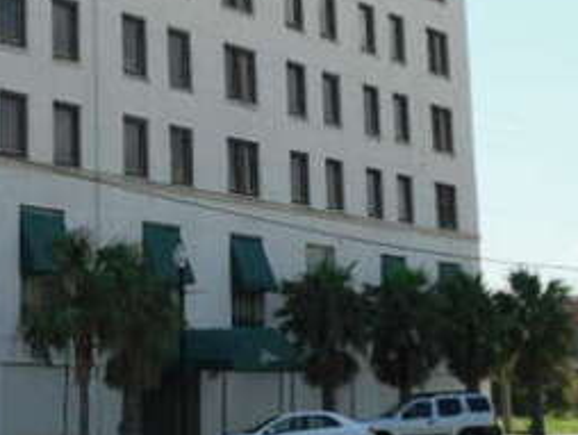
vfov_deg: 13.6
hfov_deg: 17.1
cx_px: -203
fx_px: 1788
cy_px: -25
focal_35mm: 107
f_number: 8.1
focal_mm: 6
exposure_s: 1/173
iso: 80
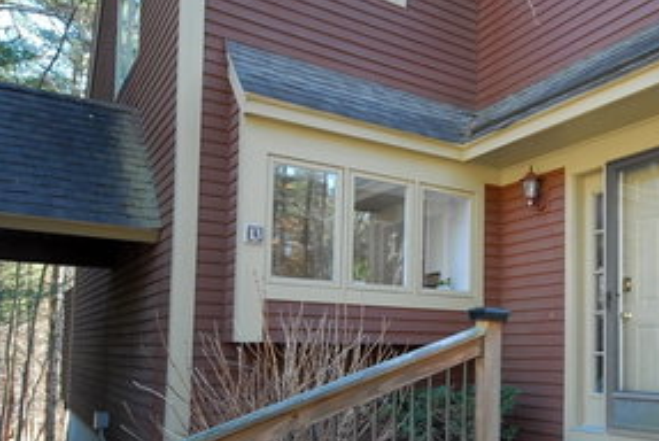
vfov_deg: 37.3
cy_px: 312
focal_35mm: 35
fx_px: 641
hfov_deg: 51.6
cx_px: 510
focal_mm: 14
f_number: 5
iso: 500
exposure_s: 1/60
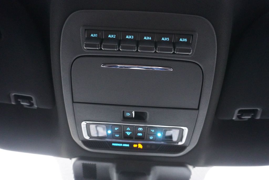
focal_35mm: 24
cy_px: 90
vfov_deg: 53.2
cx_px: 134
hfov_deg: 73.7
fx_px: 179
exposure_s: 1/60
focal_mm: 16
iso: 6400
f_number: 3.5
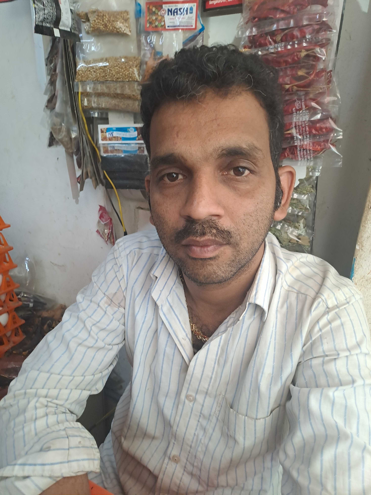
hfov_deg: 54.9
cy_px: 248
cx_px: 186
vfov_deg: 69.4
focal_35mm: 25
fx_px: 357
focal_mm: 4.65
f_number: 1.8
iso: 250
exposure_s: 1/50
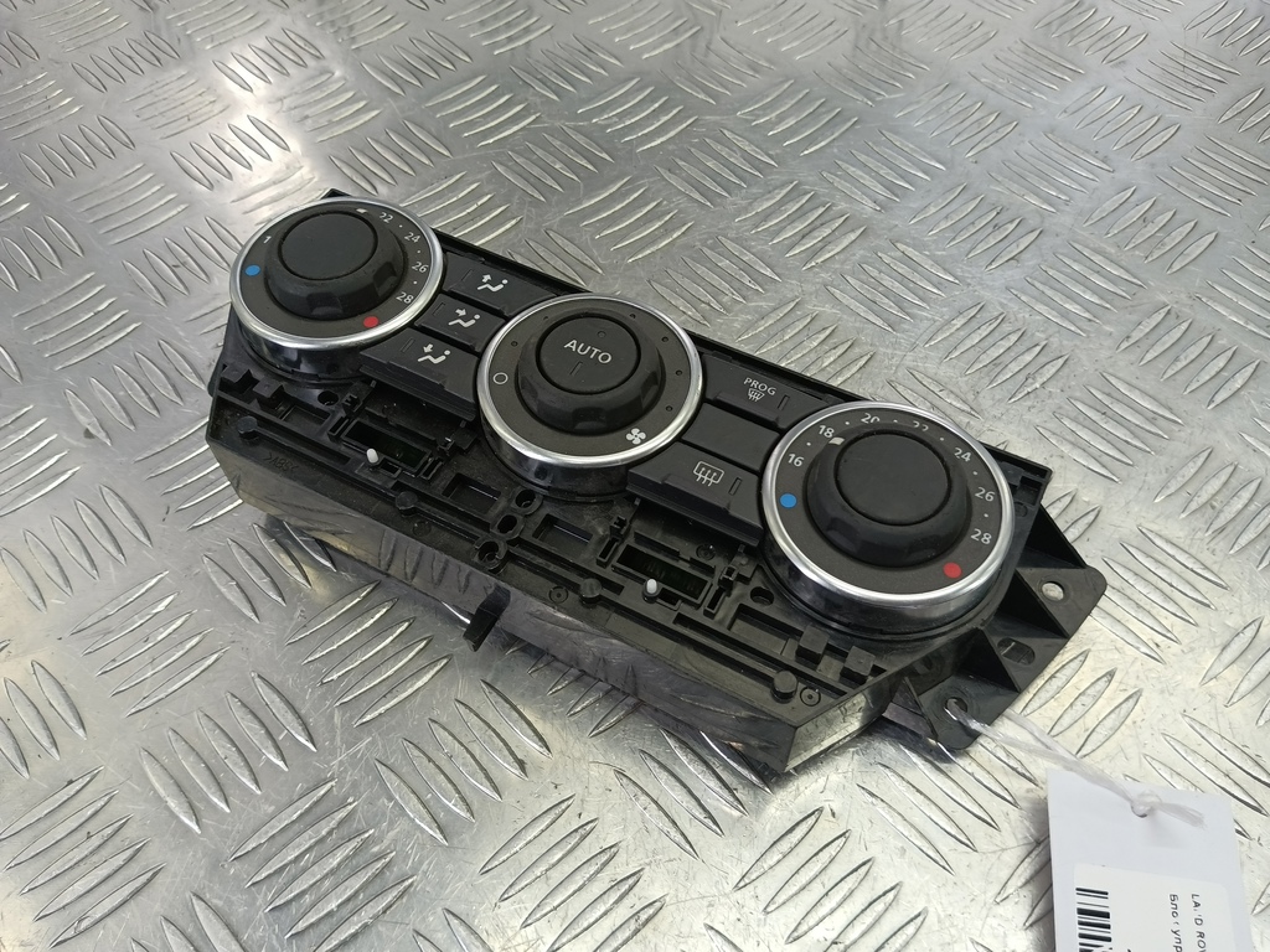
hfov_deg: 73.9
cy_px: 476
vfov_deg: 58.9
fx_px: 844
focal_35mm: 23
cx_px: 635
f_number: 1.6
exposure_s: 1/50
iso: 111
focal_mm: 4.11
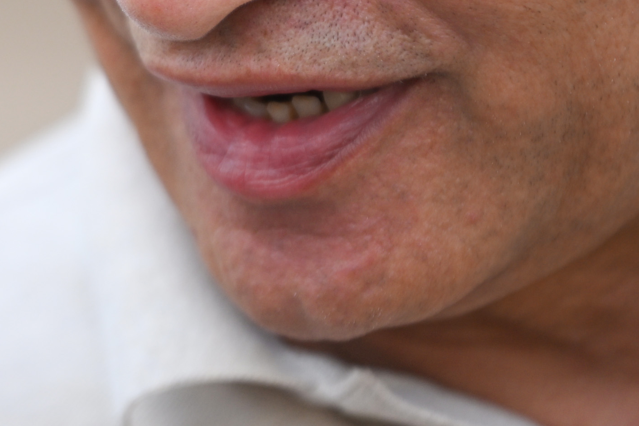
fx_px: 10384
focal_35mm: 585
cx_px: -77
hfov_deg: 3.5
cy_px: -63
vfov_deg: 2.3
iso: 250
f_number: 2.8
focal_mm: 200
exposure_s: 1/1250
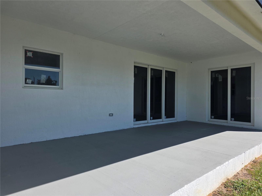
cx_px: 131
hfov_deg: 73.9
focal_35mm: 23
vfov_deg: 58.9
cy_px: 98
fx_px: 174
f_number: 1.7
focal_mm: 6.25
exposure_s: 1/4539
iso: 80
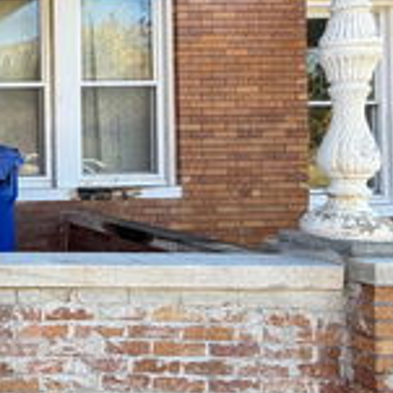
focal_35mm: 42
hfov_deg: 28.8
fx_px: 539
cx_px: -169
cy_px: 138
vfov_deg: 39.6
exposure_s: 1/159
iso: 40
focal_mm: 2.22
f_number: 2.2
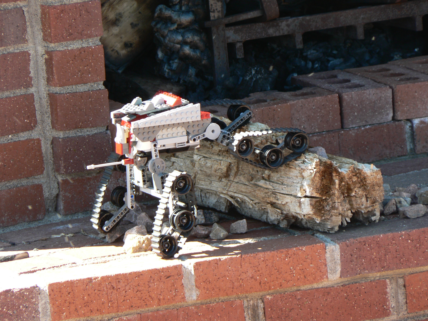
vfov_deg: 4.5
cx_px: 214
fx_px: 4093
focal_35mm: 331
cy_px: 160
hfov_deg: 6.0
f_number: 4
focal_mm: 55.2
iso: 80
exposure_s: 1/80
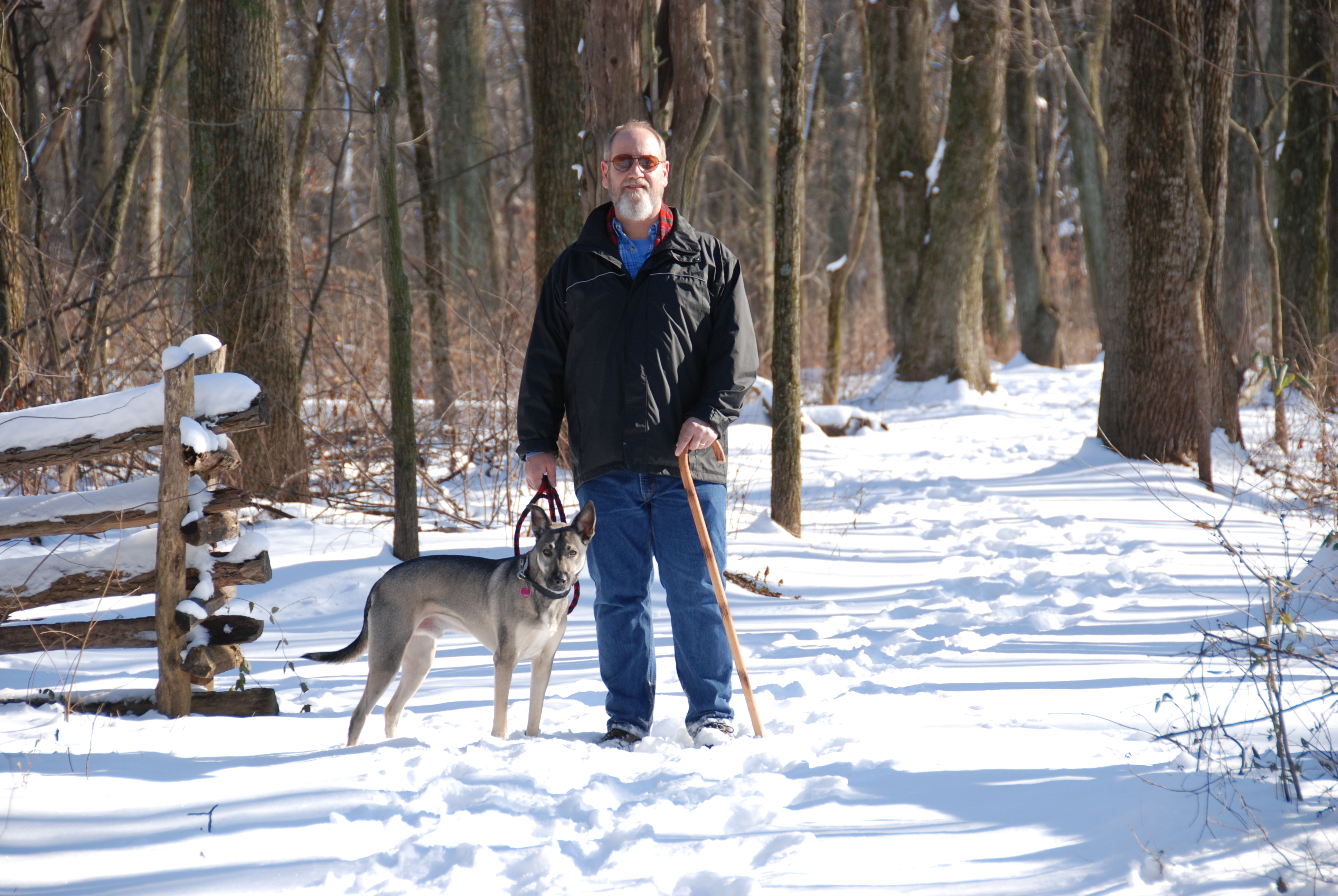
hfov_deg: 12.2
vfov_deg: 8.2
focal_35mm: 168
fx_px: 6251
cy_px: 448
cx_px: 669
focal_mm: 112
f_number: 5.6
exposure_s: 1/320
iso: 200
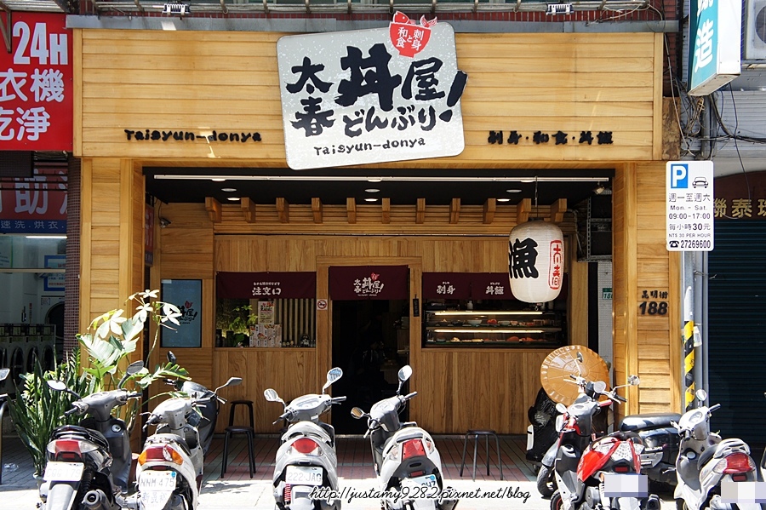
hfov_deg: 40.0
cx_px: 383
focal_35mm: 50
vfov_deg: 27.2
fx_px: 1053
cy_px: 255
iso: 200
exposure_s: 1/200
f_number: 4.5
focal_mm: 33
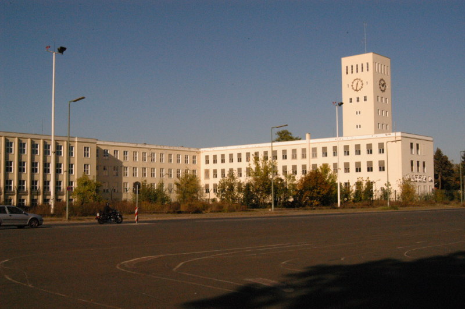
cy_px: 154
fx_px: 619
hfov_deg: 41.2
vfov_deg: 28.0
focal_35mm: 48
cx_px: 232
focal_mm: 32
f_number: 18
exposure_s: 1/1250
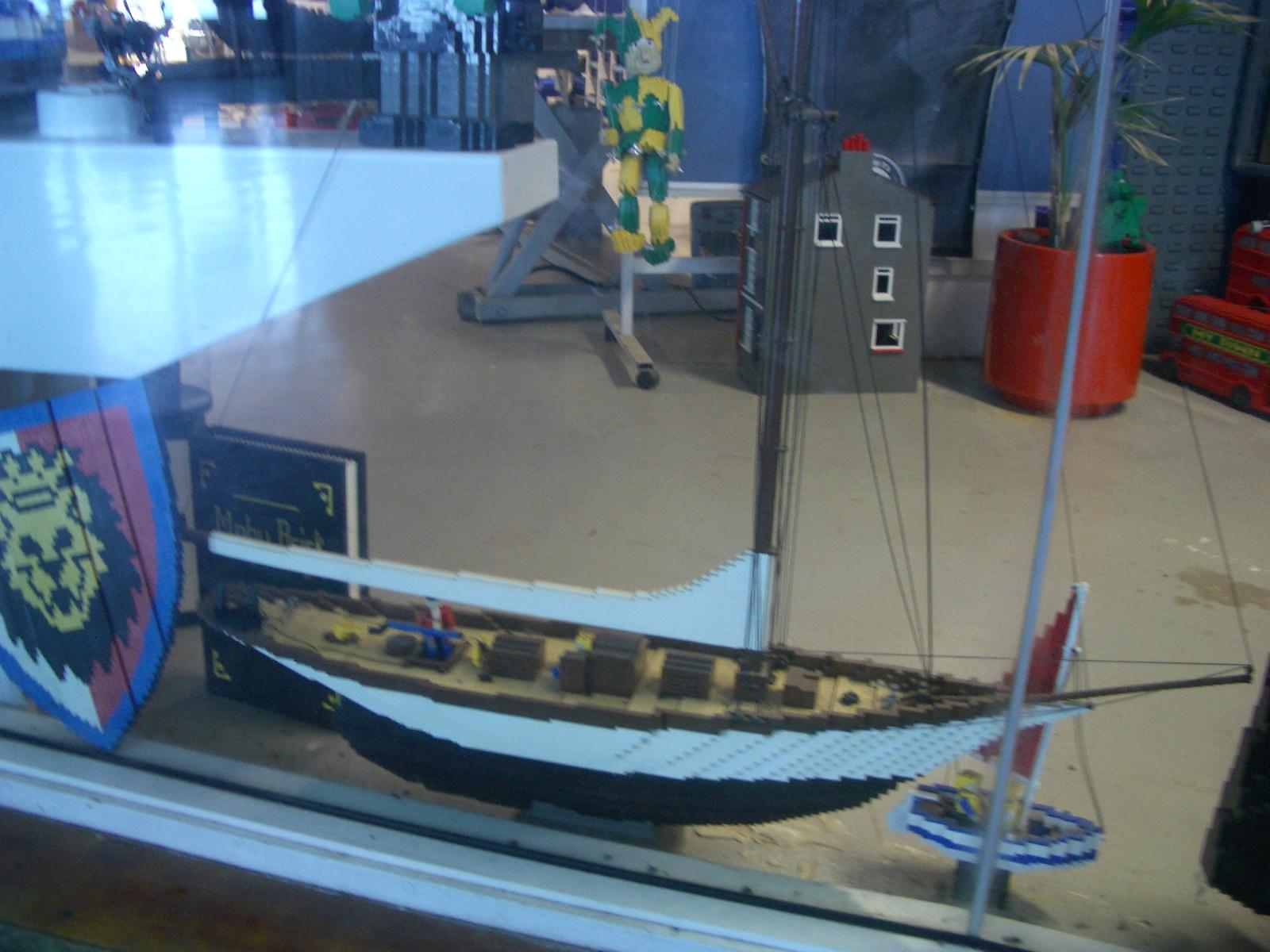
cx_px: 635
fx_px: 1284
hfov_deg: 52.6
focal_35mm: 35
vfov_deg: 40.7
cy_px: 476
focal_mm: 5.8
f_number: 2.6
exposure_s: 1/13
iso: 100
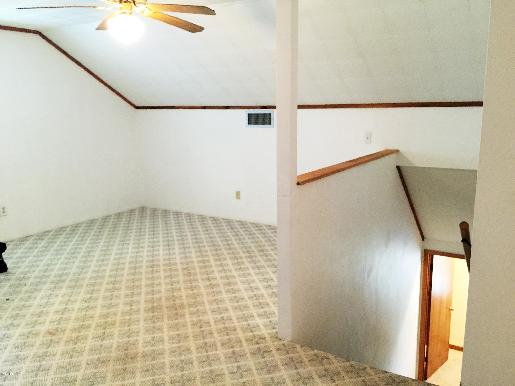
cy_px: 193
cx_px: 258
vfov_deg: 48.2
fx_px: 431
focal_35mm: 29
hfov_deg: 61.7
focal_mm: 4.15
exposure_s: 1/10
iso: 100
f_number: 2.2
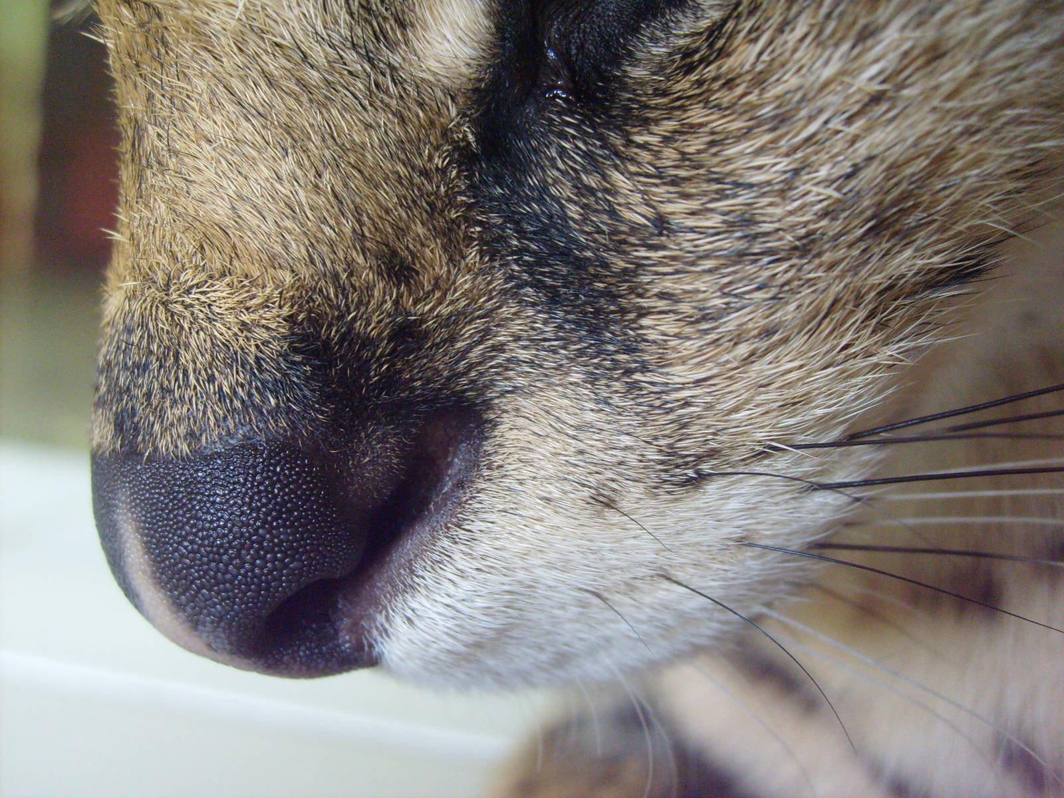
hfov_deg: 52.6
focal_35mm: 35
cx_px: 532
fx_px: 1076
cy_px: 399
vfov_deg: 40.7
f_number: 2.8
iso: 200
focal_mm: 5.8
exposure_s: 1/15
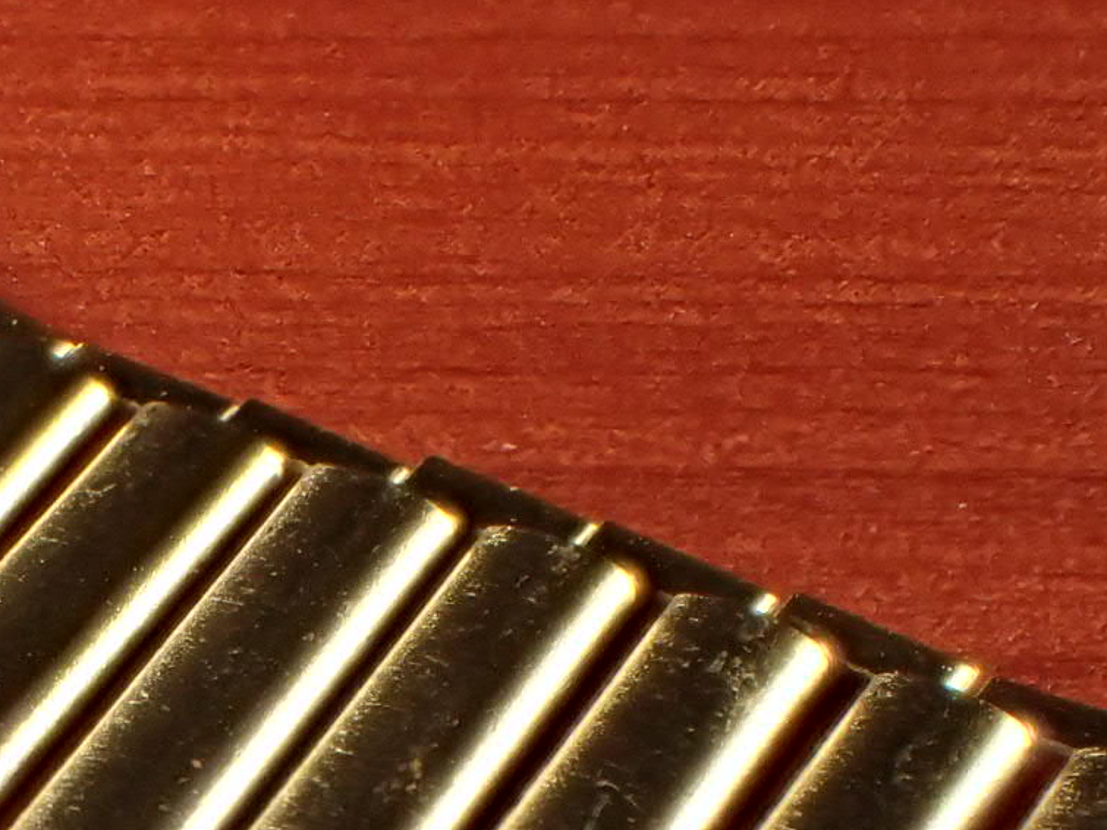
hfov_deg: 16.4
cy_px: 1028
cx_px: -65
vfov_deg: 12.3
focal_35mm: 117
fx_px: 3741
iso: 800
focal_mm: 8.41
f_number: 4.5
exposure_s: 1/100
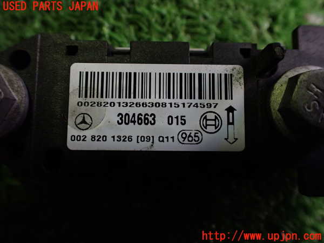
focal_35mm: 30
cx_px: 162
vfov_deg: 46.8
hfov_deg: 60.0
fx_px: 281
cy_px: 122
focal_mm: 5.4
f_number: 2.3
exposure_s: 1/125
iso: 400
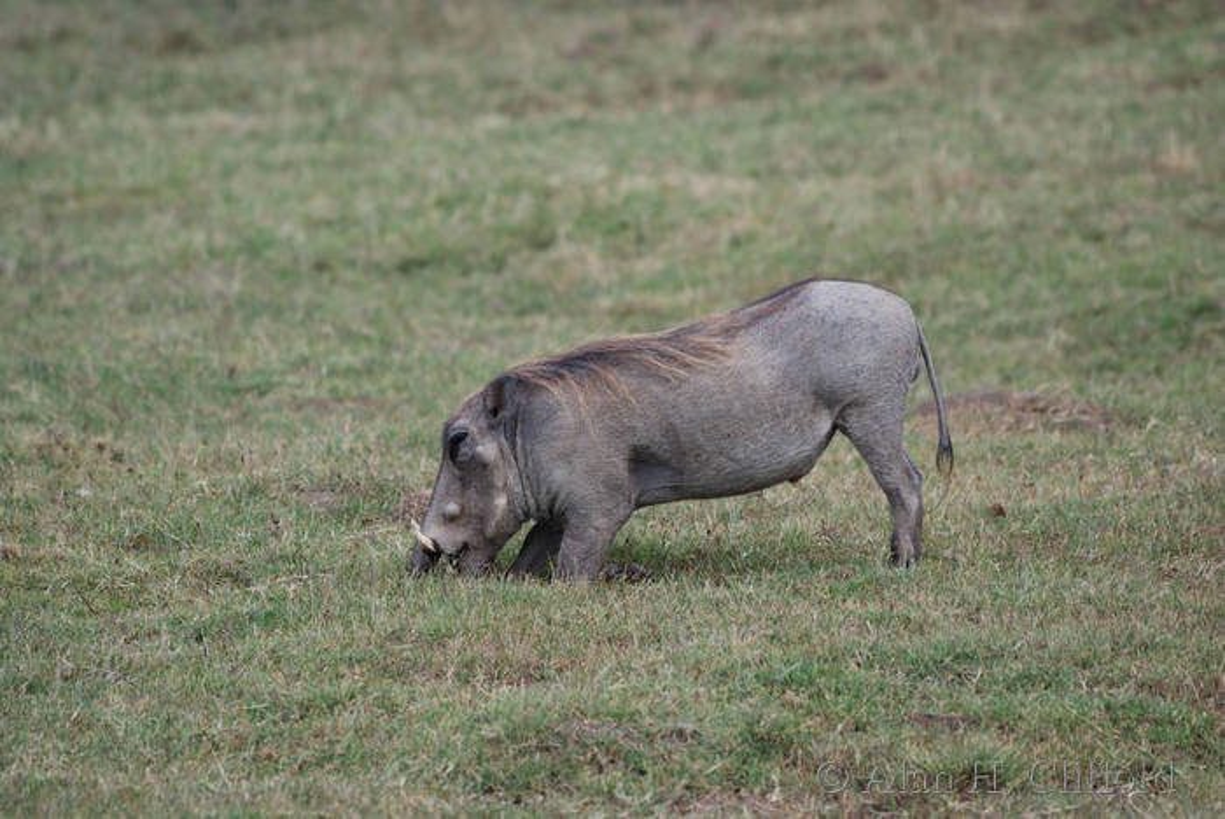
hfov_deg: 3.4
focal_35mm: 600
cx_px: 612
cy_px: 410
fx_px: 20433
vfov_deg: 2.3
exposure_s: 1/400
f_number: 5.6
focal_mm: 400
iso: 360
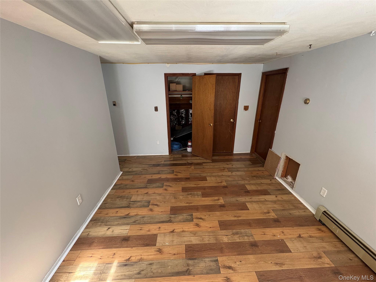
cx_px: 188
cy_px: 141
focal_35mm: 14
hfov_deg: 102.1
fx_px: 152
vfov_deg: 85.7
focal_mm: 2.22
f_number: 2.2
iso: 400
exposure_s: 1/60
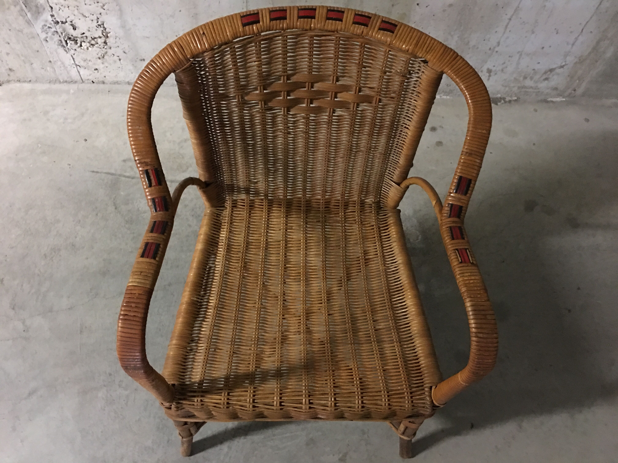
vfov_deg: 48.2
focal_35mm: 29
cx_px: 309
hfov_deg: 61.7
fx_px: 518
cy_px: 232
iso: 125
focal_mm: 4.15
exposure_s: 1/4
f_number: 2.2
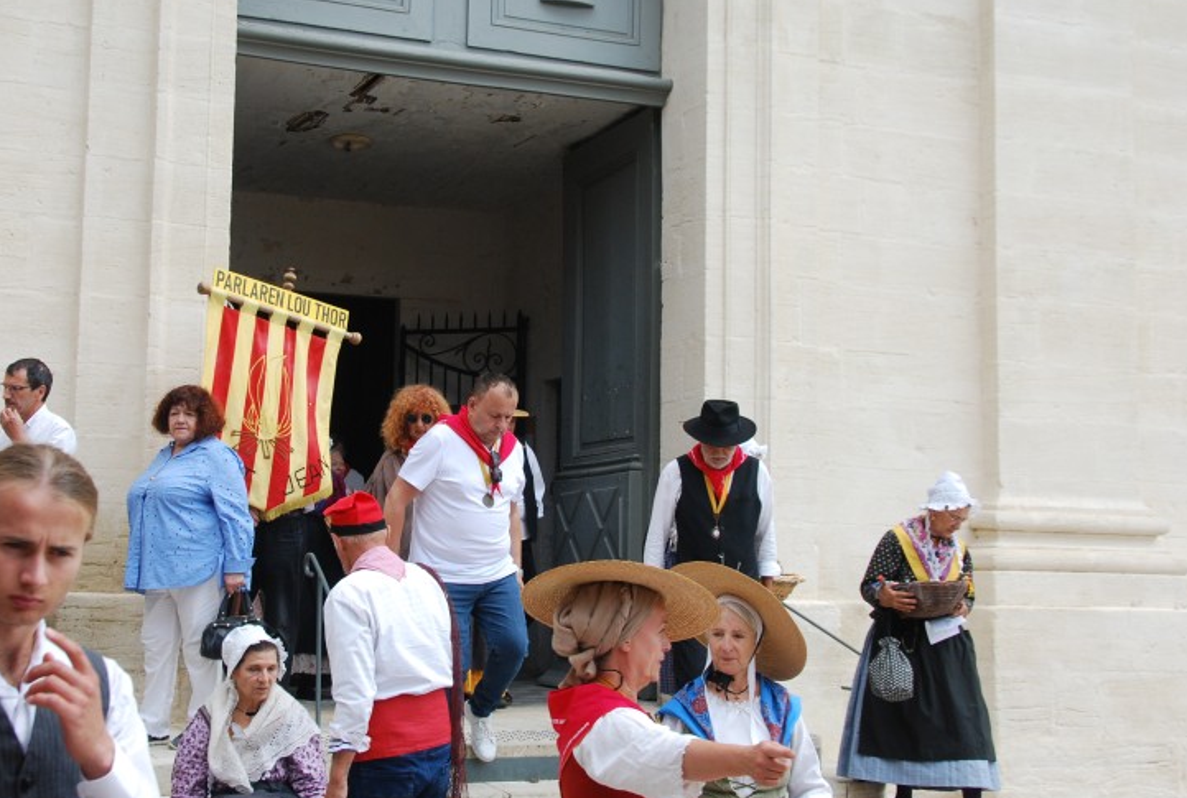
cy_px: 369
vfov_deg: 26.1
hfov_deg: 37.9
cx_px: 459
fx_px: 1719
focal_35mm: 52
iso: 400
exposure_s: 1/400
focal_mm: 28
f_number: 10
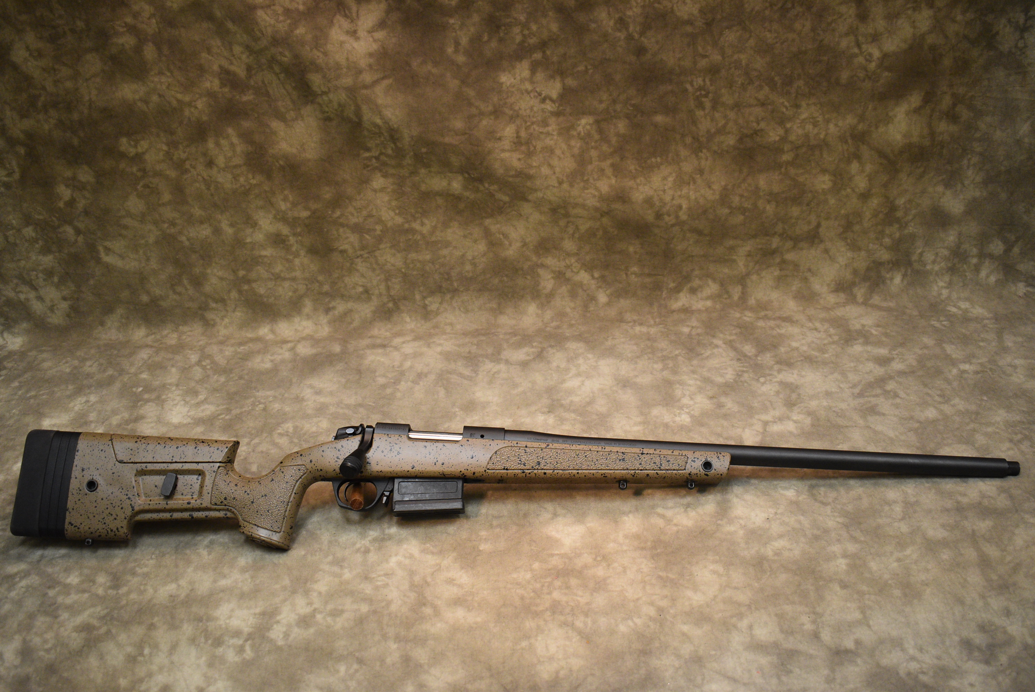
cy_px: 346
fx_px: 1036
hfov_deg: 53.1
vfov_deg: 36.9
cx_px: 518
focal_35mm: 36
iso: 1400
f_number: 4
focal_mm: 24
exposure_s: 1/125
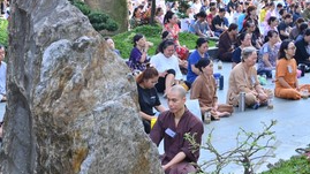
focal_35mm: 86
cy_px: -12
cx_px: 78
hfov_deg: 24.5
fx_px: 707
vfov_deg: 13.8
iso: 200
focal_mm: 34
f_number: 5.6
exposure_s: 1/160
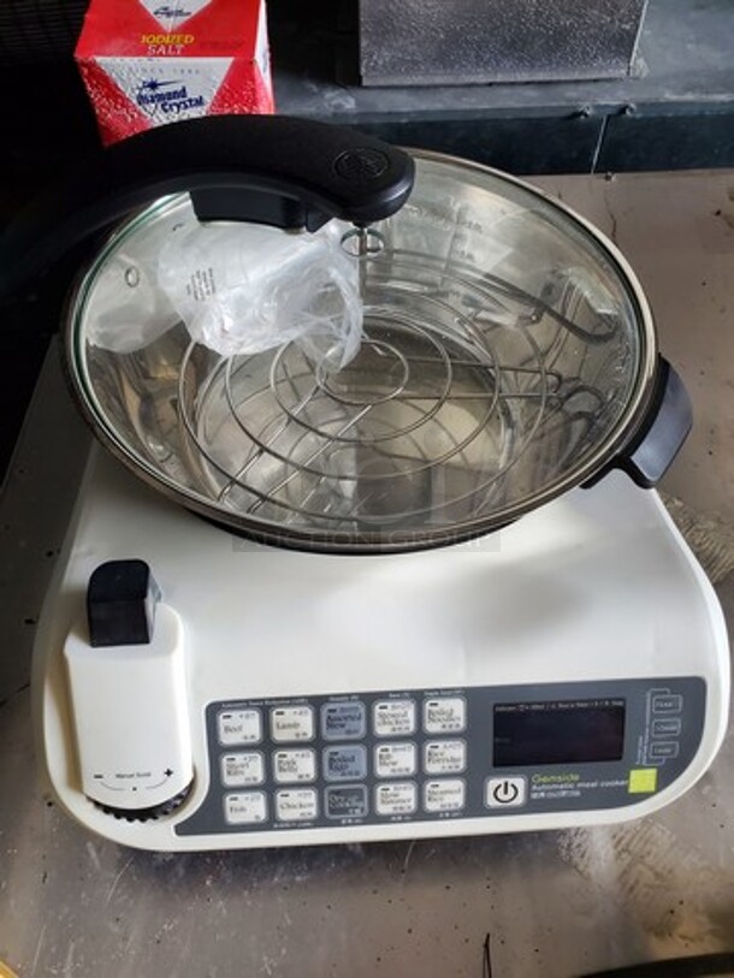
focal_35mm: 26
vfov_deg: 67.3
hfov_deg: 53.1
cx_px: 367
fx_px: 735
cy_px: 489
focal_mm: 4.3
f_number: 2.4
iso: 200
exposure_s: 1/50
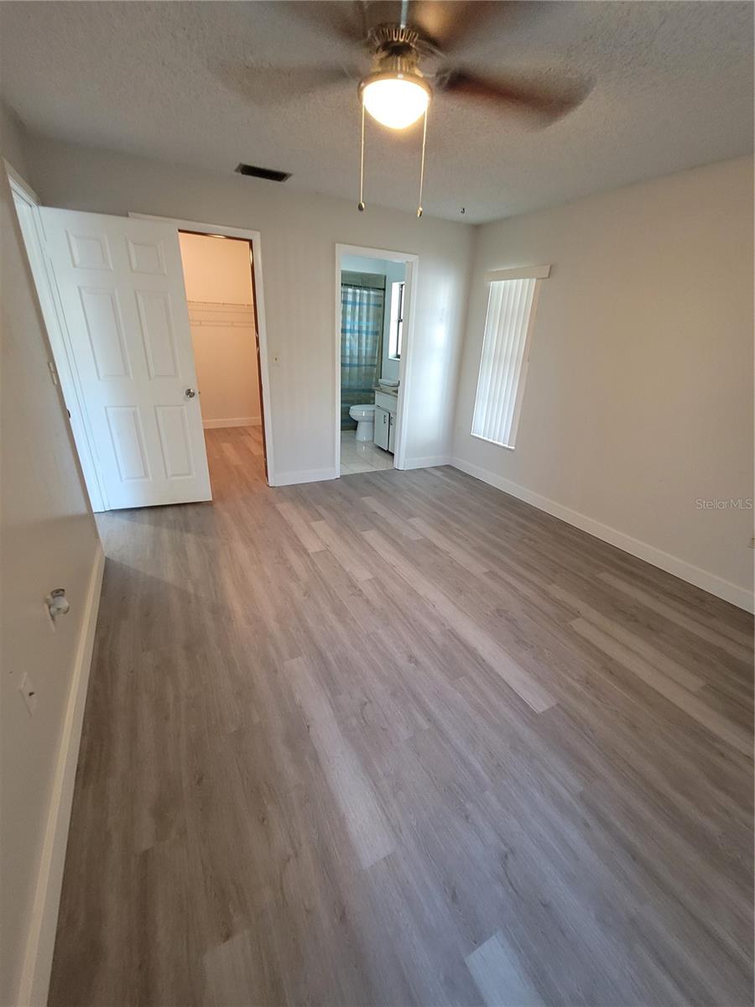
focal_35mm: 13
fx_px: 378
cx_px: 378
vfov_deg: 106.2
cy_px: 504
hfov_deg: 89.9
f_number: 2.2
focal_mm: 2.2
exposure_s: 1/30
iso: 400
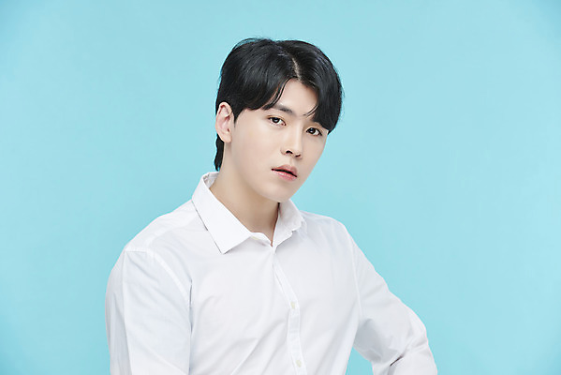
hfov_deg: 15.2
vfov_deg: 10.2
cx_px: 280
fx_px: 2105
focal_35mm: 135
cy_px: 188
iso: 64
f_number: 8
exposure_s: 1/125
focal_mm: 135
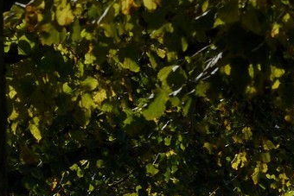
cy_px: 324
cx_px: 681
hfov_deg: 3.0
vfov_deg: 2.0
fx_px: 5572
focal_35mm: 682
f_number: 16
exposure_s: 1/250
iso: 200
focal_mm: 145
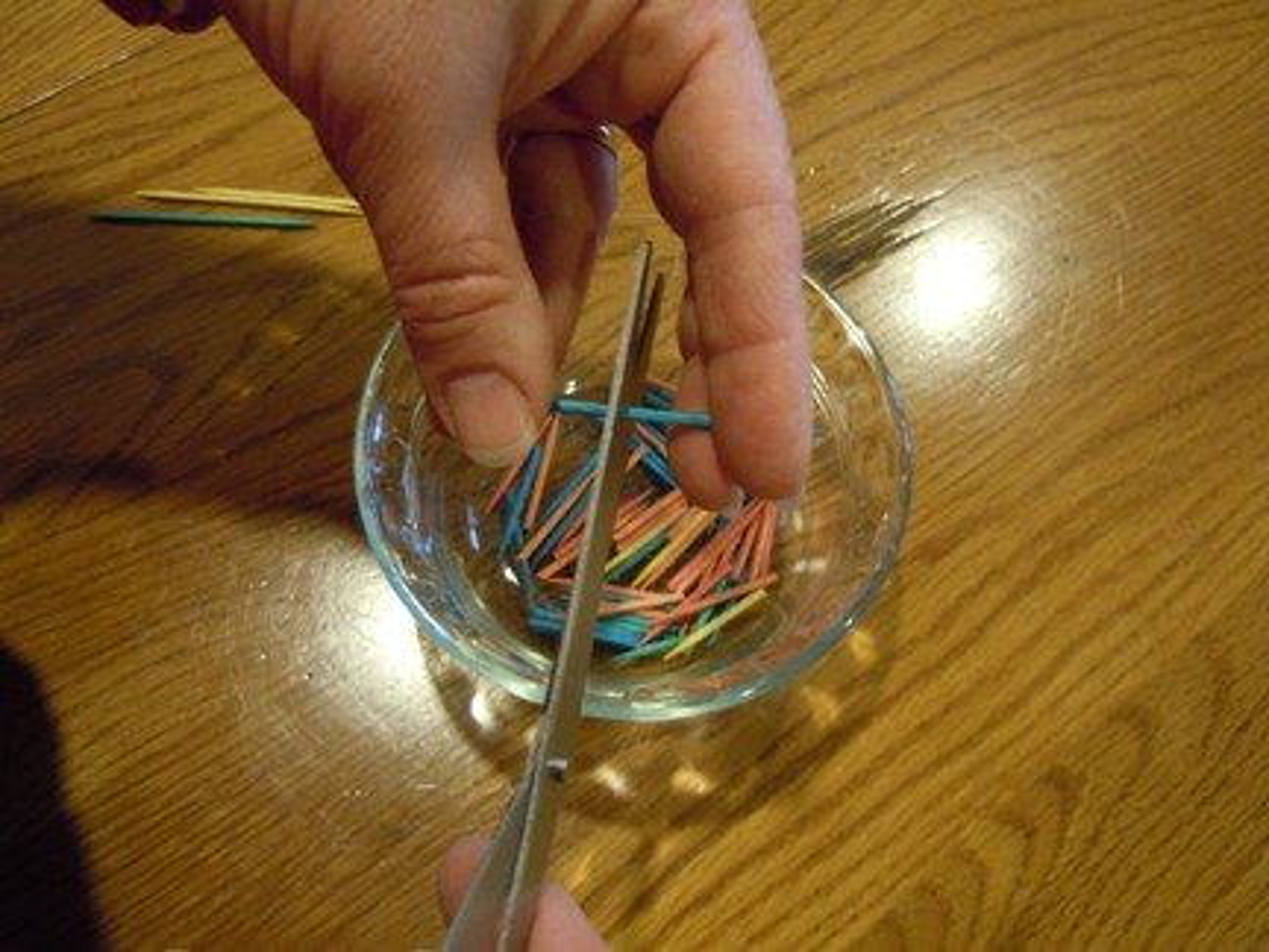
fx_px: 1100
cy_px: 476
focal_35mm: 30
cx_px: 634
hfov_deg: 60.0
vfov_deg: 46.8
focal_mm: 5.4
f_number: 3.5
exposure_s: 1/10
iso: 400
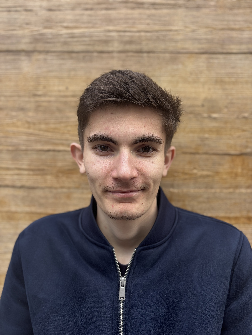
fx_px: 252
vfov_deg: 67.3
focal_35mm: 26
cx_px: 126
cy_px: 168
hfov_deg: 53.1
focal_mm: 5.96
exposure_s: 1/121
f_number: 1.6
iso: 50
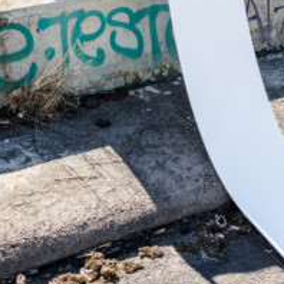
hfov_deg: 19.3
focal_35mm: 90
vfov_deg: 18.8
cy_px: 6
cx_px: 164
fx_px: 834
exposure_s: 1/400
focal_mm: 35
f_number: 4.5
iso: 100
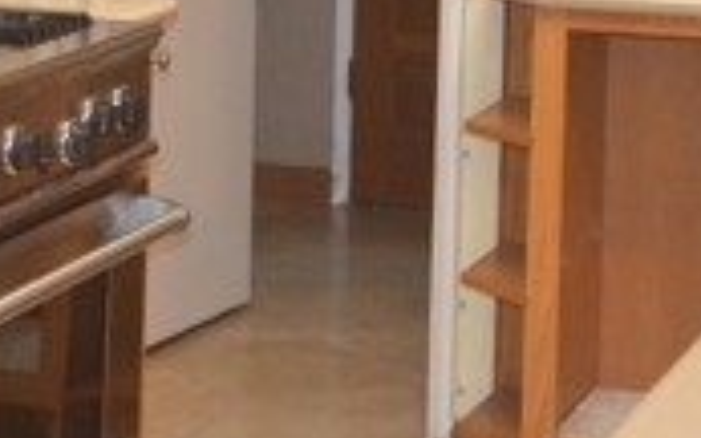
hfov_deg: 12.7
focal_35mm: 164
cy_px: -195
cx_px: 118
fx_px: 3130
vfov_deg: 7.9
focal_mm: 29
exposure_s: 1/60
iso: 2000
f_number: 4.5
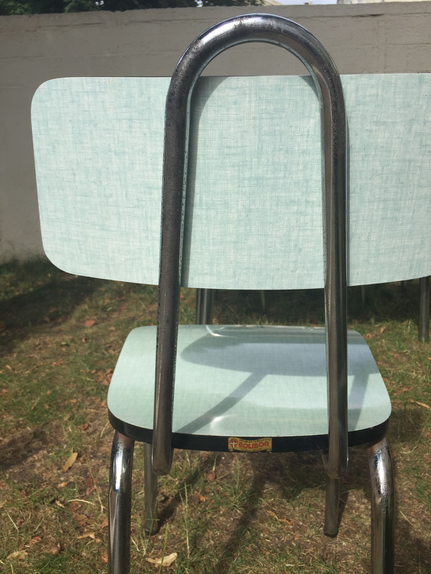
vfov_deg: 61.7
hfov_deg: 48.2
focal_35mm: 29
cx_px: 216
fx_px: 481
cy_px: 287
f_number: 2.2
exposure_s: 1/1464
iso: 32
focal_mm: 4.15
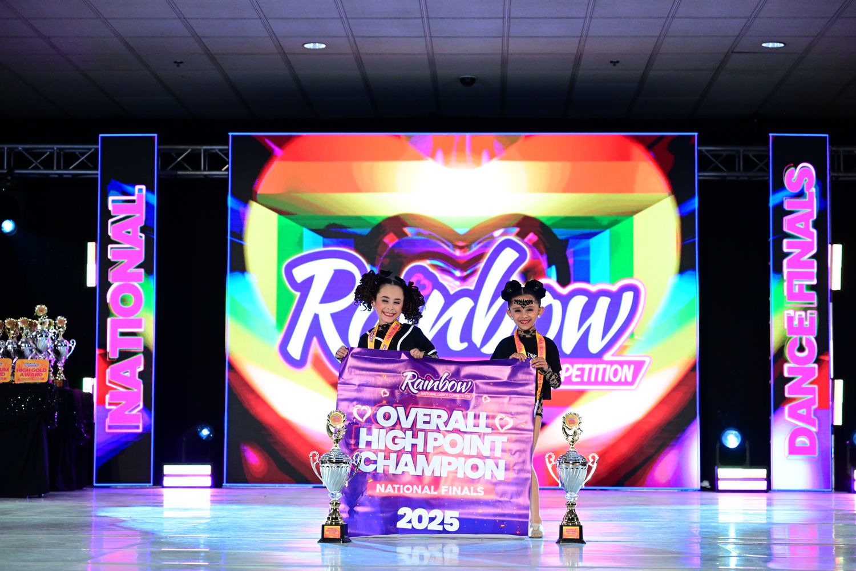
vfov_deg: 19.5
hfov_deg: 28.8
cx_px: 428
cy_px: 286
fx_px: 1664
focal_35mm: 70
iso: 3200
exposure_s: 1/1000
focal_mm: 70
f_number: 3.2
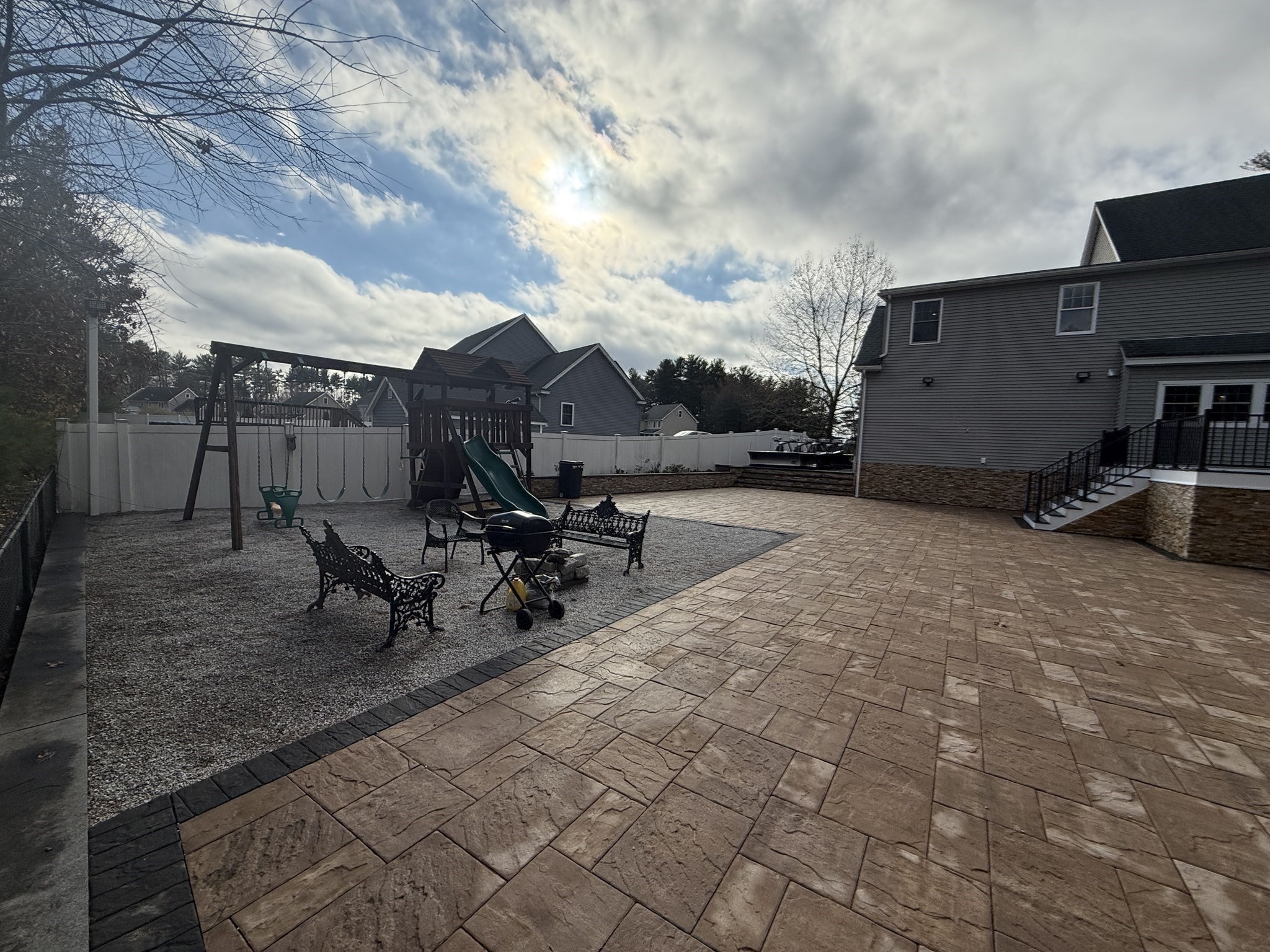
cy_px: 476
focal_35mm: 14
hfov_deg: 102.1
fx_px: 514
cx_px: 635
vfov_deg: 85.7
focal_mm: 2.22
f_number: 2.2
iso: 80
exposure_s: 1/6173
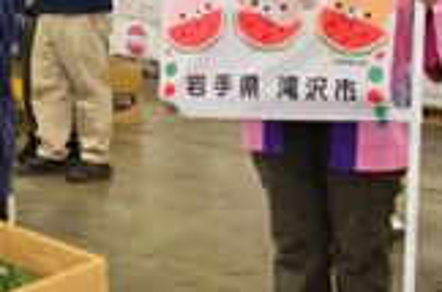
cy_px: -81
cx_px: -235
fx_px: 1249
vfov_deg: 12.9
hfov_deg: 17.8
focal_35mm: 102
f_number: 3.8
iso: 2200
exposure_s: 1/250
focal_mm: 22
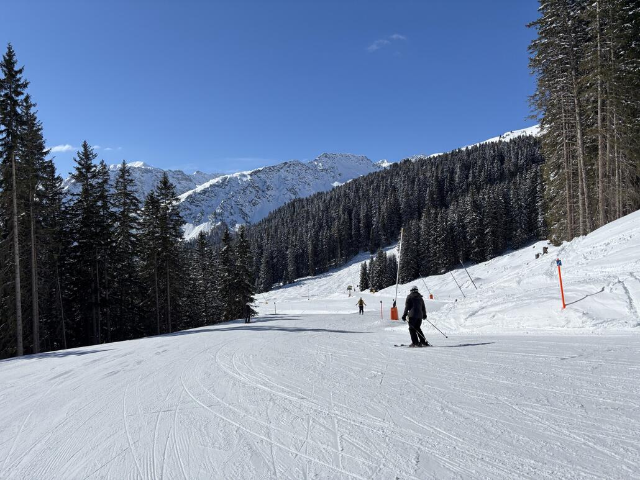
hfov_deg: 67.3
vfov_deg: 53.1
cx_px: 320
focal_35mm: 26
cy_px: 240
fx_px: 481
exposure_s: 1/12195
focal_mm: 5.96
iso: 50
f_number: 1.6
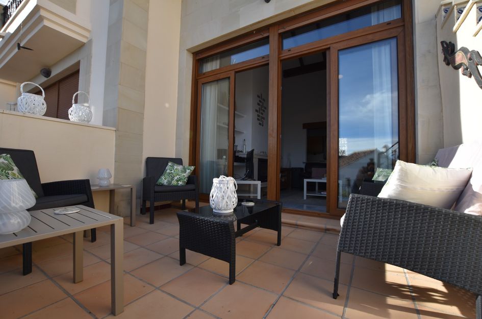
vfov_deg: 77.0
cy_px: 160
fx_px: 200
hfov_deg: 100.5
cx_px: 241
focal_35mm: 15
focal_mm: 10
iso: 200
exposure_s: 1/320
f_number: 7.1
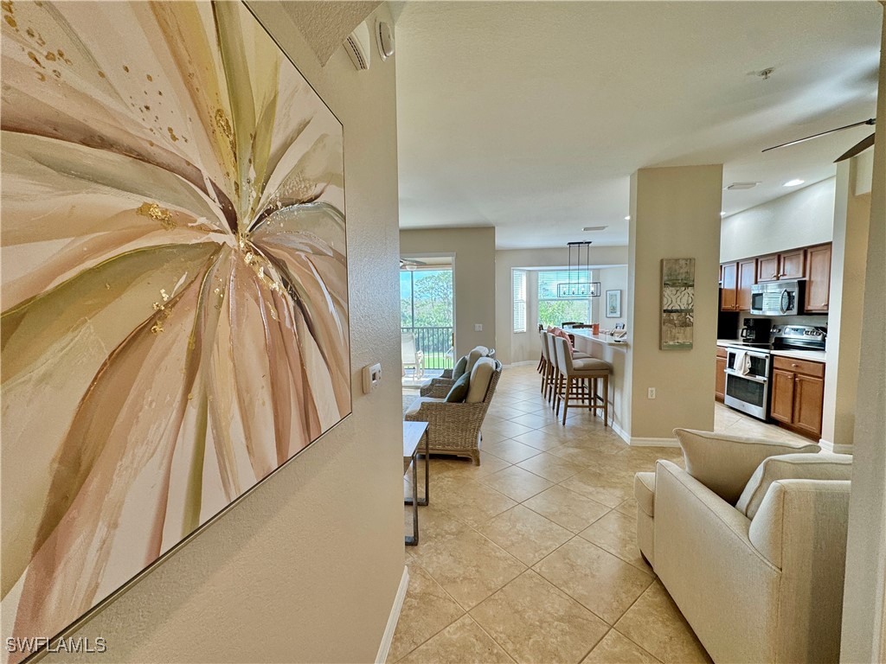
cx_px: 443
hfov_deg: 102.1
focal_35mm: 14
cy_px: 332
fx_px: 358
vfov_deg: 85.7
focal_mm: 2.22
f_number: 2.2
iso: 100
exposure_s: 1/120
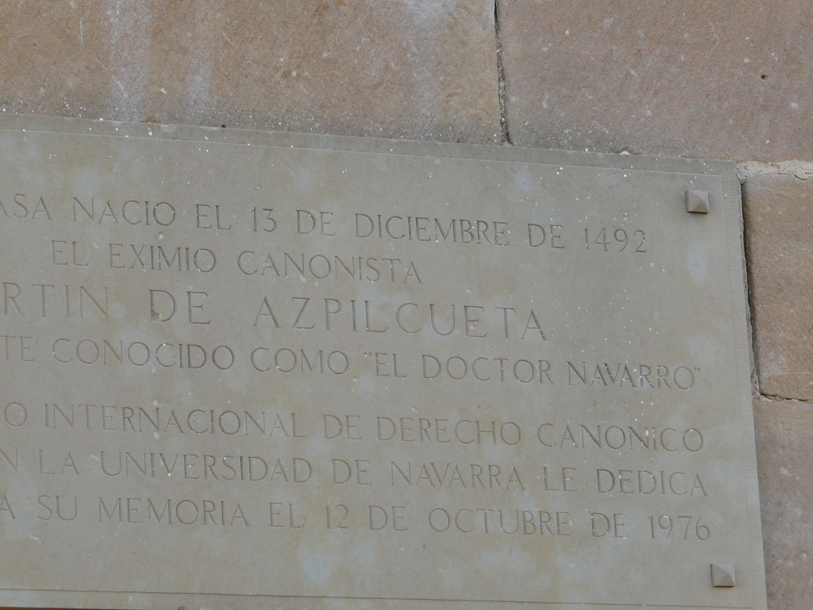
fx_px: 3781
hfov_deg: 12.3
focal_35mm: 161
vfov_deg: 9.2
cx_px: 244
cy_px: 287
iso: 100
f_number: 5.6
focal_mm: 23.7
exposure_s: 1/80
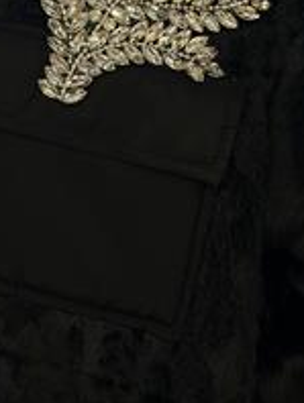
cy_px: 82
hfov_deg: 14.8
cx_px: 96
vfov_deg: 19.4
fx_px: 1168
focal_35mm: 100
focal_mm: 6.86
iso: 125
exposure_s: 1/108
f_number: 1.78
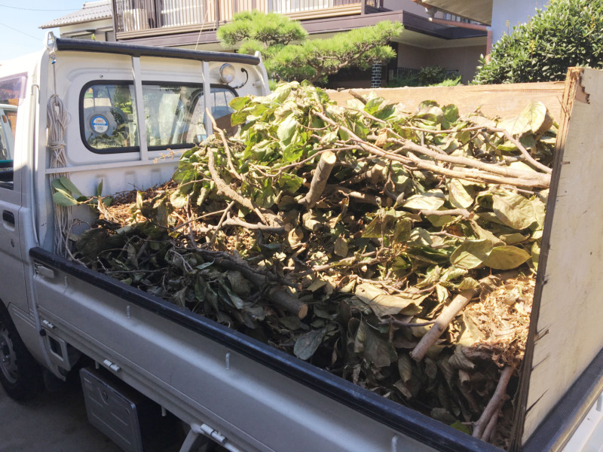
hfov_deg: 61.7
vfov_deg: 48.2
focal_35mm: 29
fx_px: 505
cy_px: 226
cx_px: 302
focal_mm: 4.15
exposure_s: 1/646
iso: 25
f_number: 2.2
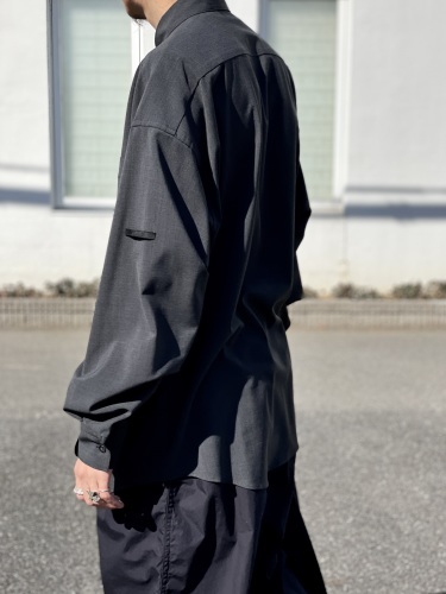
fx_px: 893
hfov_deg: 28.0
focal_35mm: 52
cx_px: 223
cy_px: 297
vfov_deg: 36.8
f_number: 2
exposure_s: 1/2817
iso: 32
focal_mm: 6
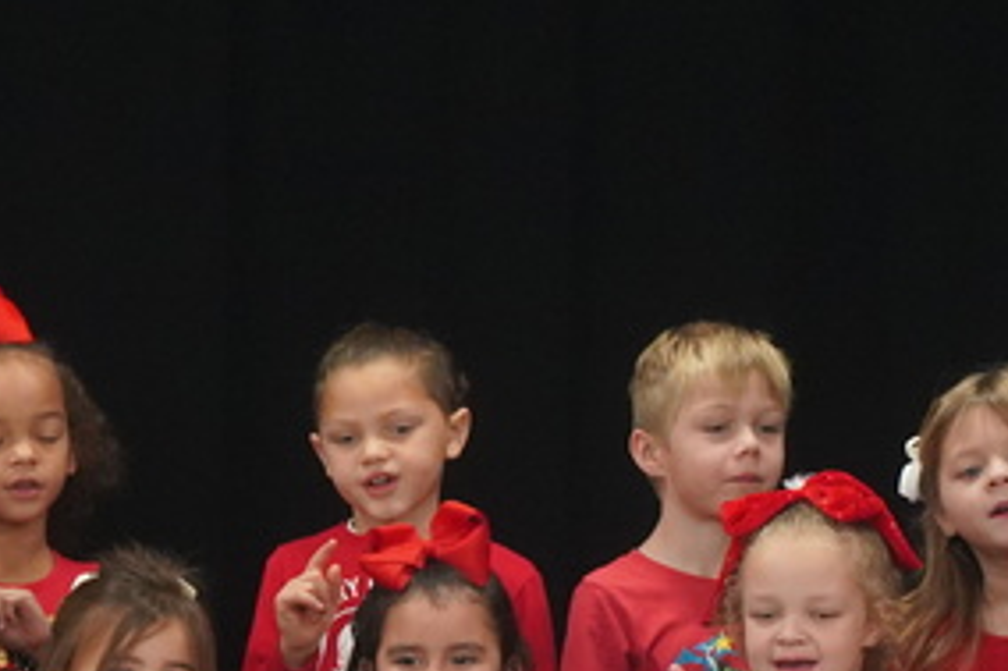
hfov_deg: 3.2
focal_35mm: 650
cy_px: 1138
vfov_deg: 2.1
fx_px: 18189
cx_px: 57
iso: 5000
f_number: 4
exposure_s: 1/200
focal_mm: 180
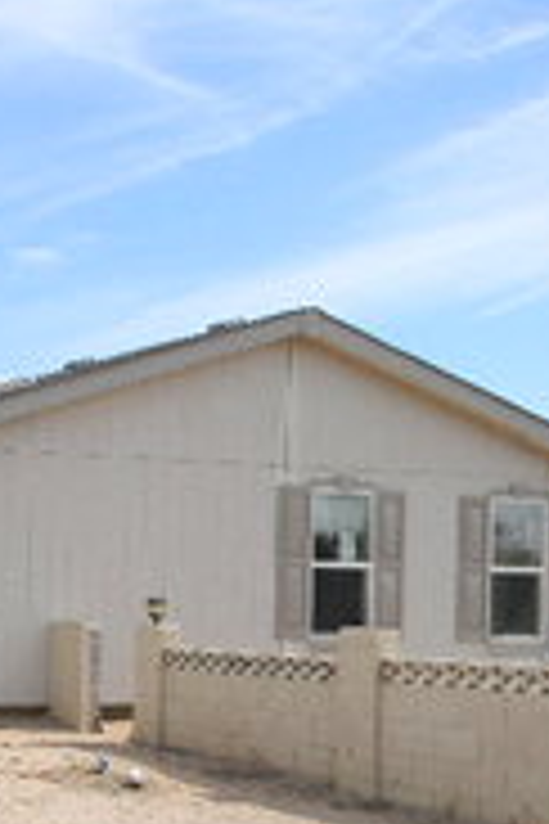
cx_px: -45
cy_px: 576
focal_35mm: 71
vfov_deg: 28.2
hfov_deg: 18.5
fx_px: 1624
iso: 112
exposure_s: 1/273
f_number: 7.4
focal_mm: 6.4
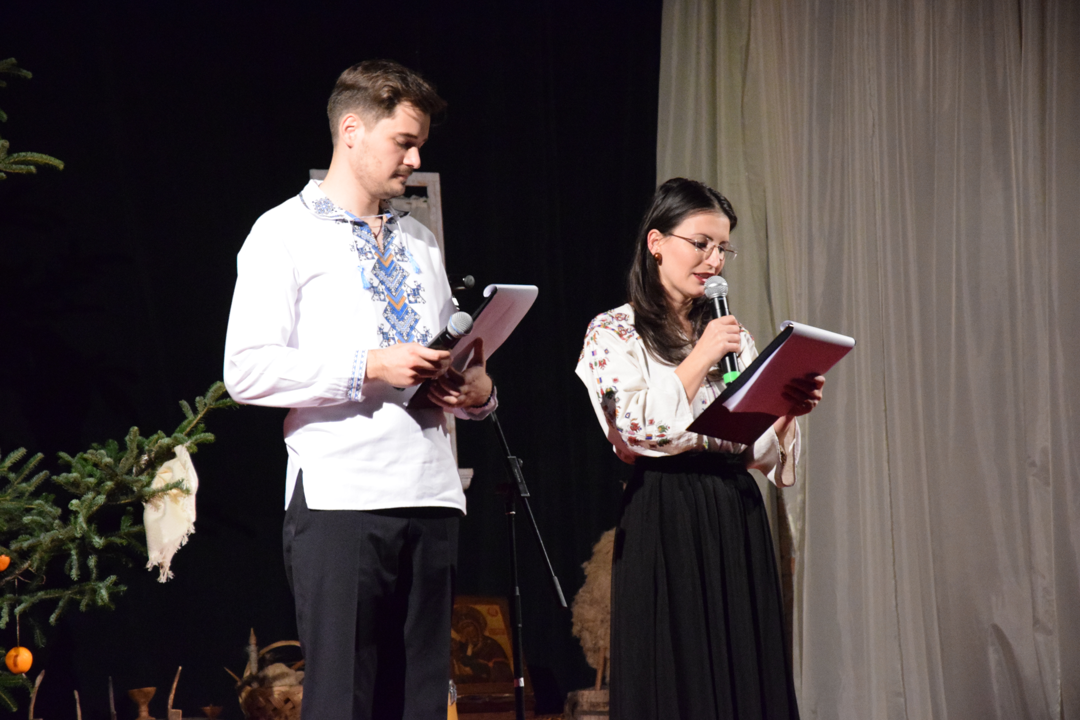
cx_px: 540
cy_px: 360
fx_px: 4725
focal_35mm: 158
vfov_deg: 8.7
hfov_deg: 13.0
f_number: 7.1
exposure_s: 1/50
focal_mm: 105
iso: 6400
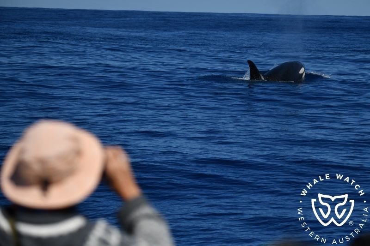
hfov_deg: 12.1
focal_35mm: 170
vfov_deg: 8.1
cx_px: 185
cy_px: 123
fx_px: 1747
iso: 360
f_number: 5.3
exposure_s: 1/8000
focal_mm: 170
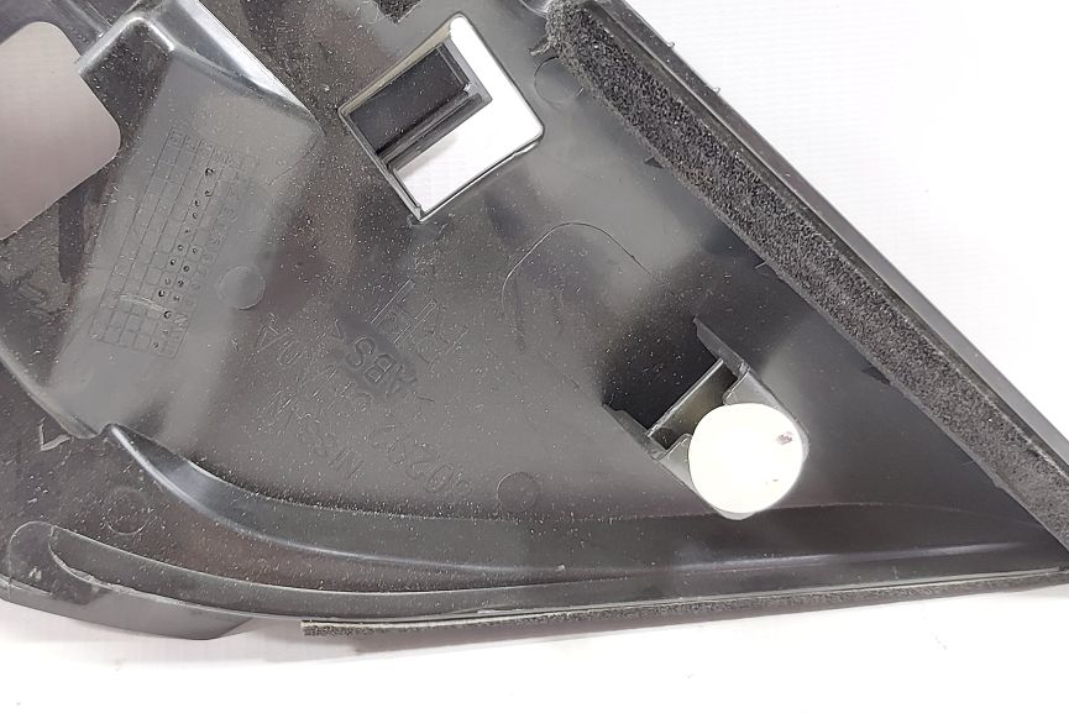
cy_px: 245
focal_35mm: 40
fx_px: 1188
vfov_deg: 33.2
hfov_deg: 48.2
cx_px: 442
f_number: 1.8
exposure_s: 1/25
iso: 320
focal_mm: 5.23
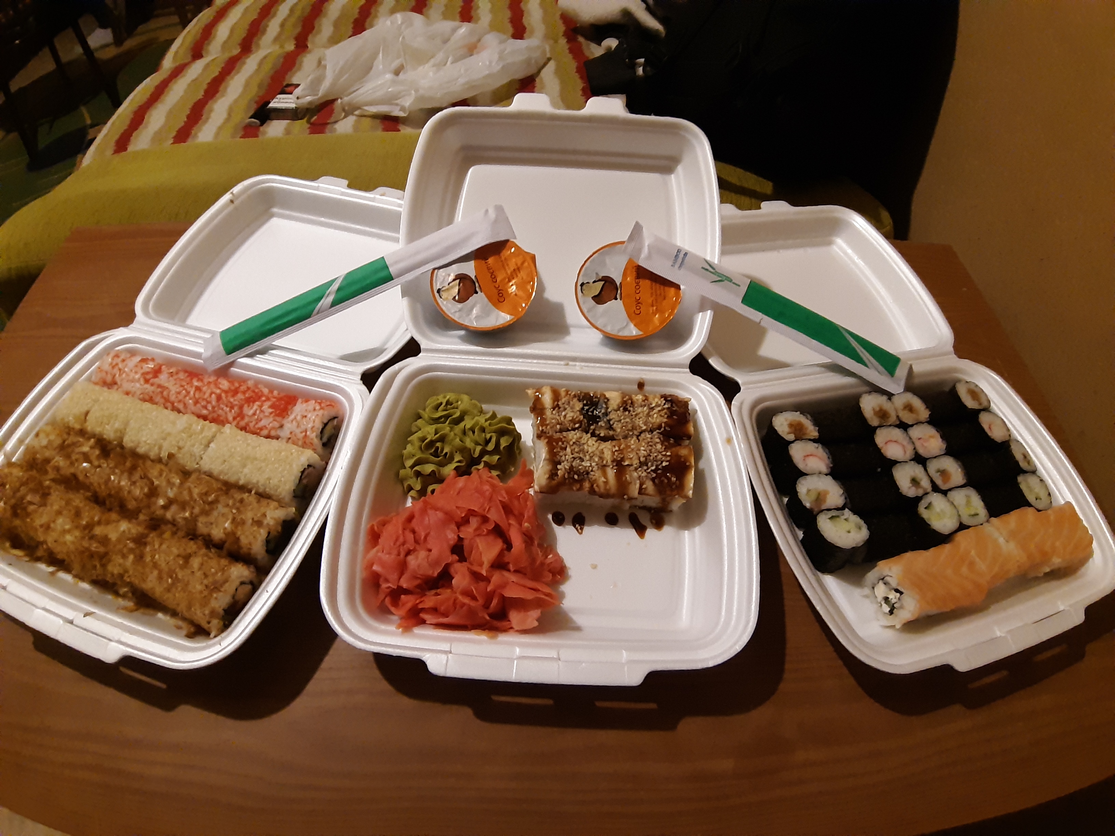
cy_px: 418
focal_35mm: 18
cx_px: 558
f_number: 2.4
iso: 500
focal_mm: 1.87
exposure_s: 1/20
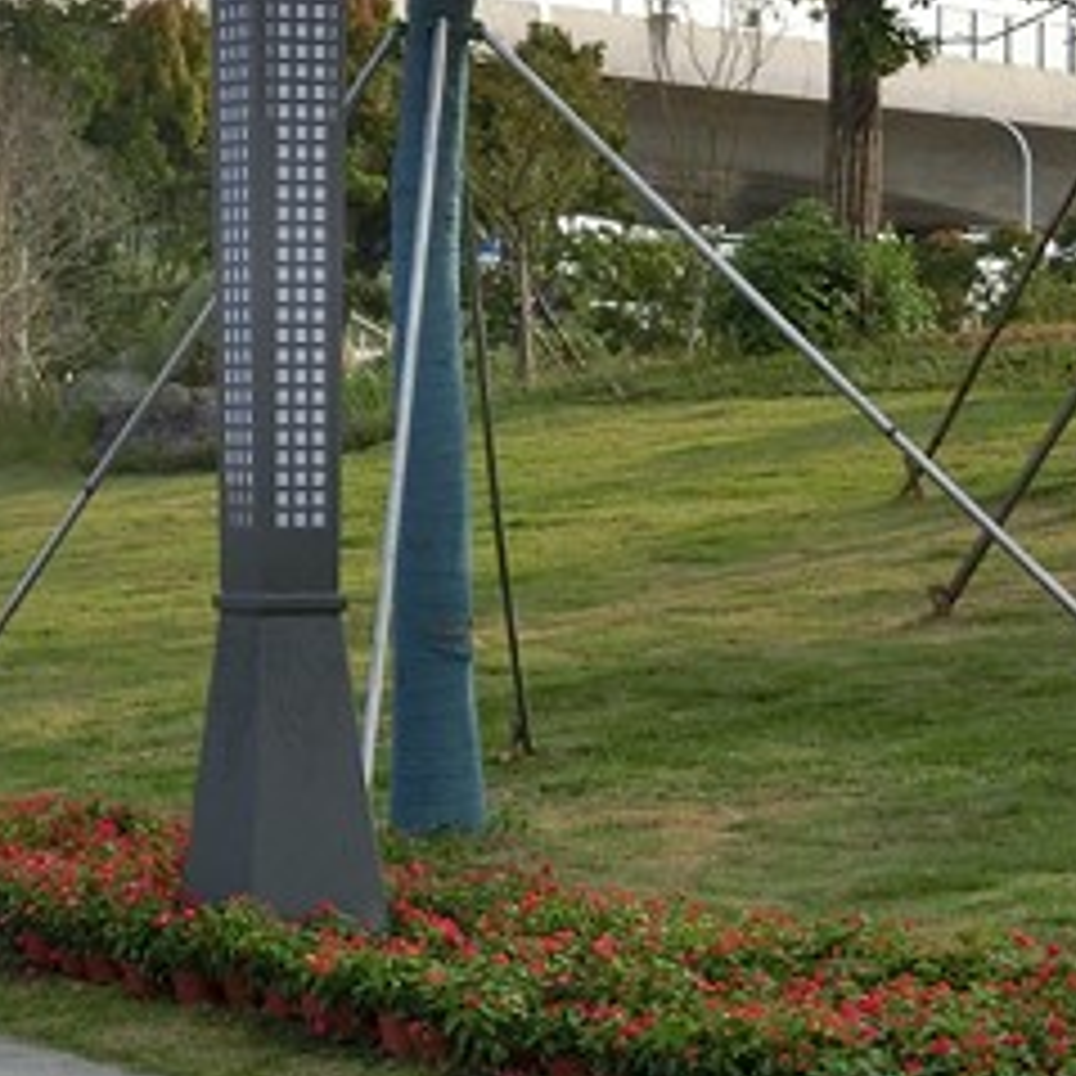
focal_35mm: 133
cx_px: -23
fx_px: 4677
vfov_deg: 13.0
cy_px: 81
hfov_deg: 12.9
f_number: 4.4
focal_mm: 8
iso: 80
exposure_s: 1/400
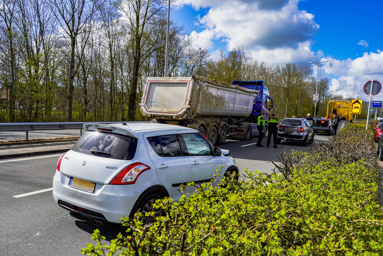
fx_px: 309
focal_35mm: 29
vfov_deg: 45.0
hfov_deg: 63.7
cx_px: 192
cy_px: 128
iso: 100
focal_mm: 29
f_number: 5
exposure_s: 1/640
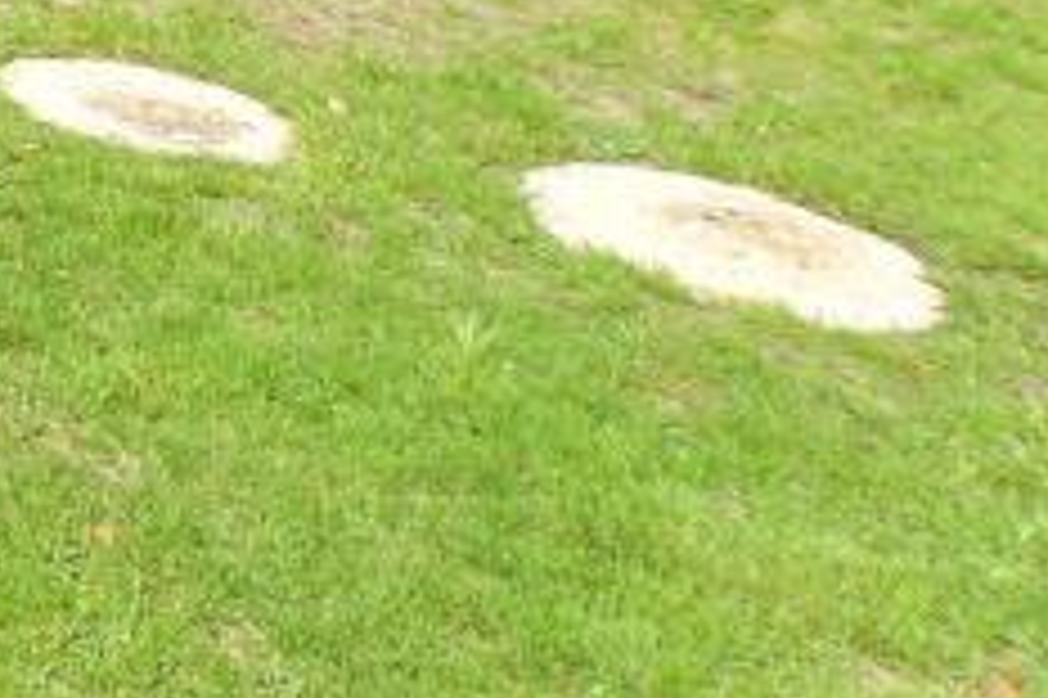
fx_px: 1920
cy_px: -822
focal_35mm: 66
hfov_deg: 18.7
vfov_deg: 15.2
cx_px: -1066
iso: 160
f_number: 8
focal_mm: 10
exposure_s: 1/125
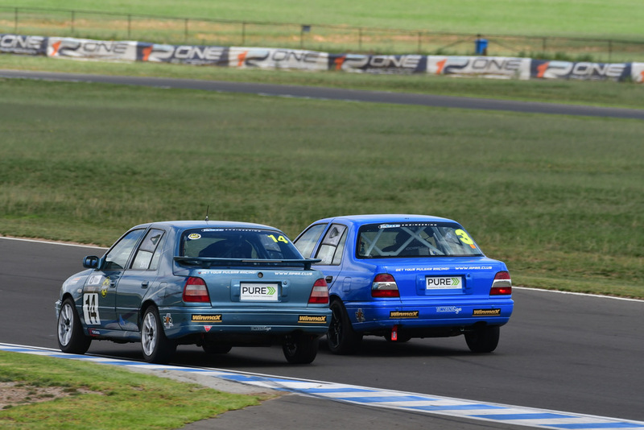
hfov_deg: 4.3
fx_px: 8589
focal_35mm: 480
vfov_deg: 2.9
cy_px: 215
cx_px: 322
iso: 200
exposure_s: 1/640
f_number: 7.1
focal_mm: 320
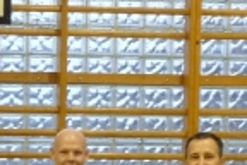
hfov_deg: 12.9
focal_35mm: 156
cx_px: -21
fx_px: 1070
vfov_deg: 8.6
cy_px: 265
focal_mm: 6
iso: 400
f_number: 3.7
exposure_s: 1/15
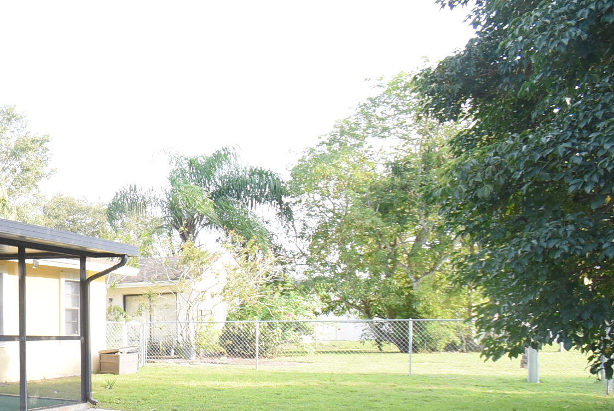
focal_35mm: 40
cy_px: 348
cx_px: -149
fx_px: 683
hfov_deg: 35.9
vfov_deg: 32.2
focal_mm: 10
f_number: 6.3
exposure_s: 1/160
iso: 400
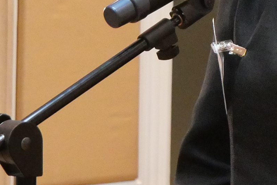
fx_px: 2363
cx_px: 220
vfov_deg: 4.4
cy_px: -138
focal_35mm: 307
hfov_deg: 6.7
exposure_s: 1/60
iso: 3200
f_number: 5
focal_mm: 32
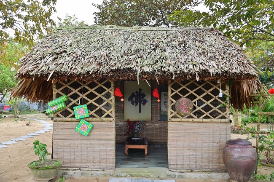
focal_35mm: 31
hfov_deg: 60.3
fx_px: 236
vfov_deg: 42.2
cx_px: 137
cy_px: 91
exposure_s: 1/125
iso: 500
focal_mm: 31
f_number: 5
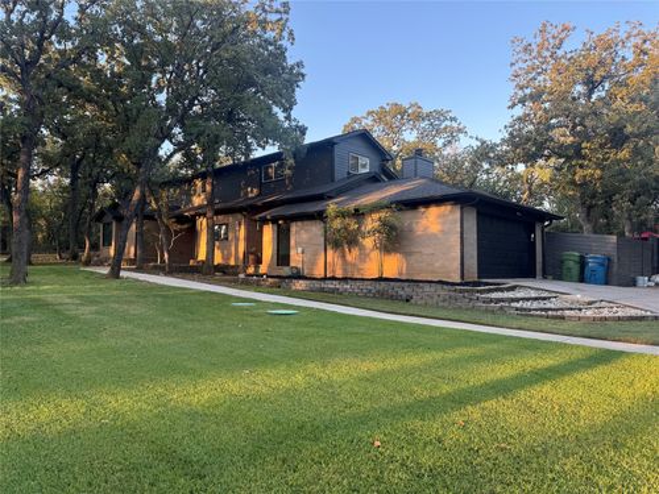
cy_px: 247
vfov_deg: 56.8
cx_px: 330
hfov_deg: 71.6
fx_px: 457
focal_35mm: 24
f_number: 1.78
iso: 80
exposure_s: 1/227
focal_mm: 6.76
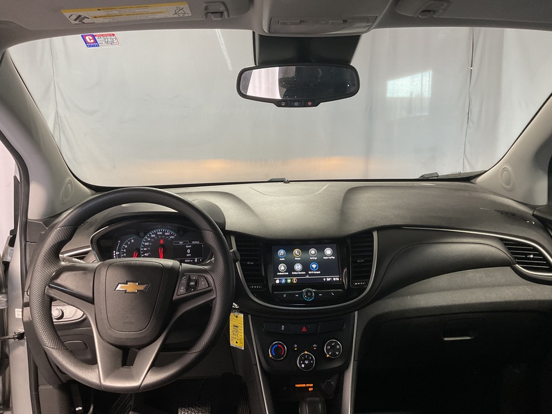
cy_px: 207
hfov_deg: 61.7
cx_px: 276
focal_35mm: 29
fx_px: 462
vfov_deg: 48.2
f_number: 1.8
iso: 80
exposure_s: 1/60
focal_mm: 3
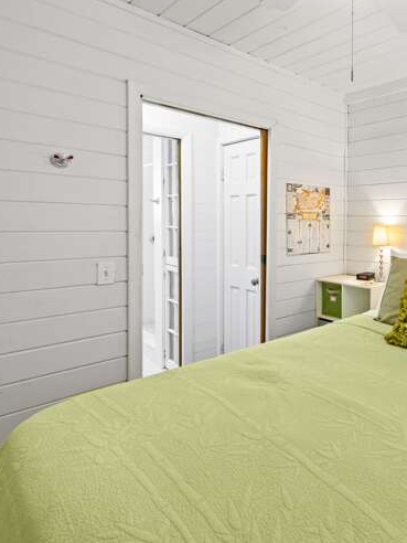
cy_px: 273
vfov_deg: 79.0
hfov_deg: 51.0
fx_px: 329
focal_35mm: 21
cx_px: 408
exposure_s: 1/2
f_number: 8
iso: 100
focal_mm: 14
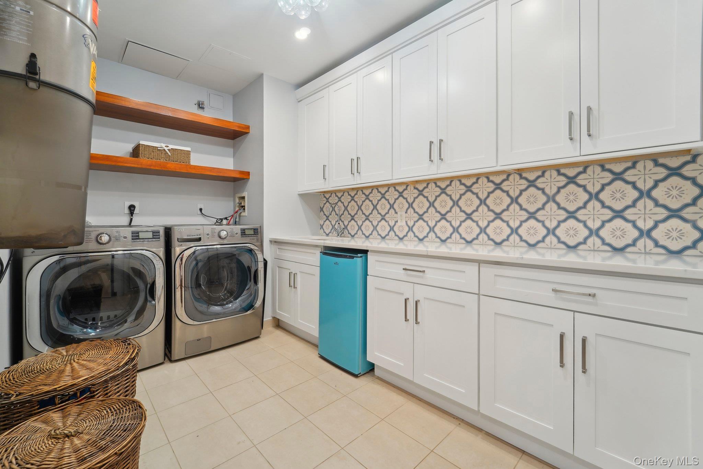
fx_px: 273
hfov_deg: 104.3
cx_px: 352
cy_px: 234
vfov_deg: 81.2
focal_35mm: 14
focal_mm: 14
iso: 400
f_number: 8
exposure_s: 1/13
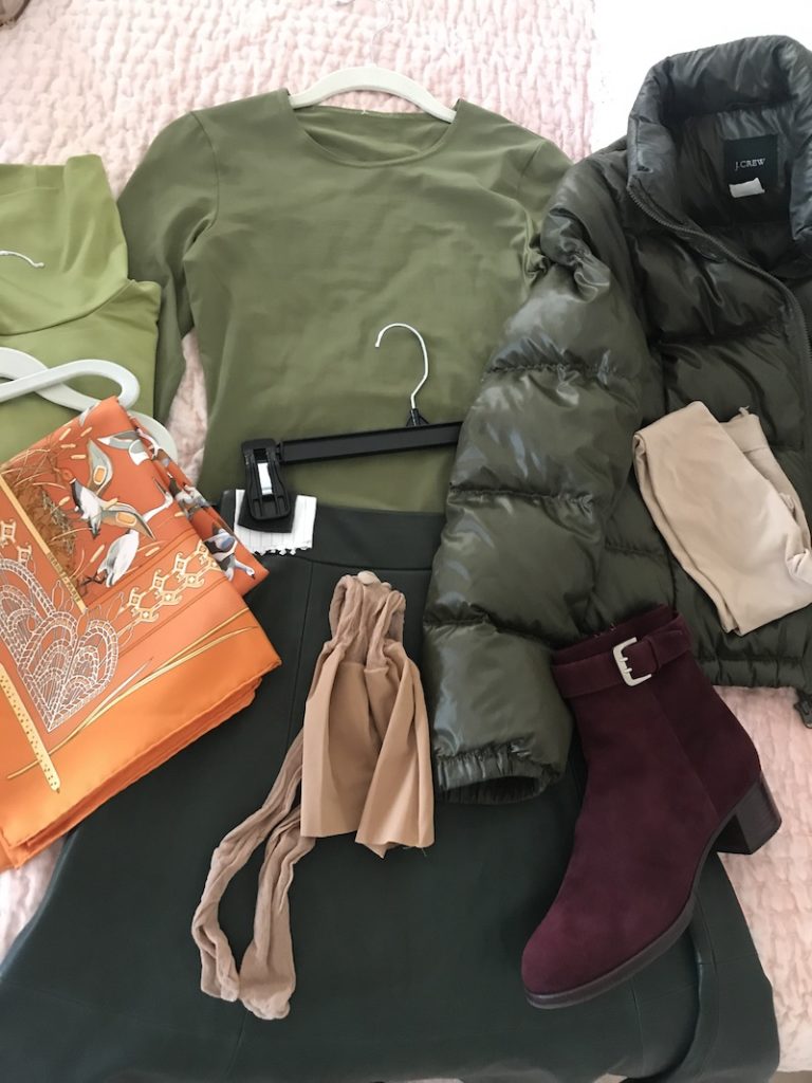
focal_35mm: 28
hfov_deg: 49.7
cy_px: 542
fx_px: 876
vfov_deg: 63.4
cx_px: 406
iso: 100
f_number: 1.8
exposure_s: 1/12
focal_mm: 3.99
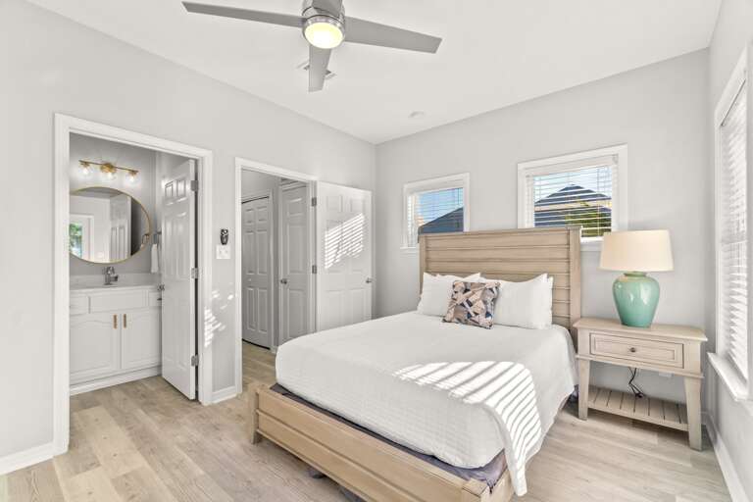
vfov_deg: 77.3
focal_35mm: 15
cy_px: 251
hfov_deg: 100.4
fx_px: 314
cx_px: 376
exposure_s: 1/13
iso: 800
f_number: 8
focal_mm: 10
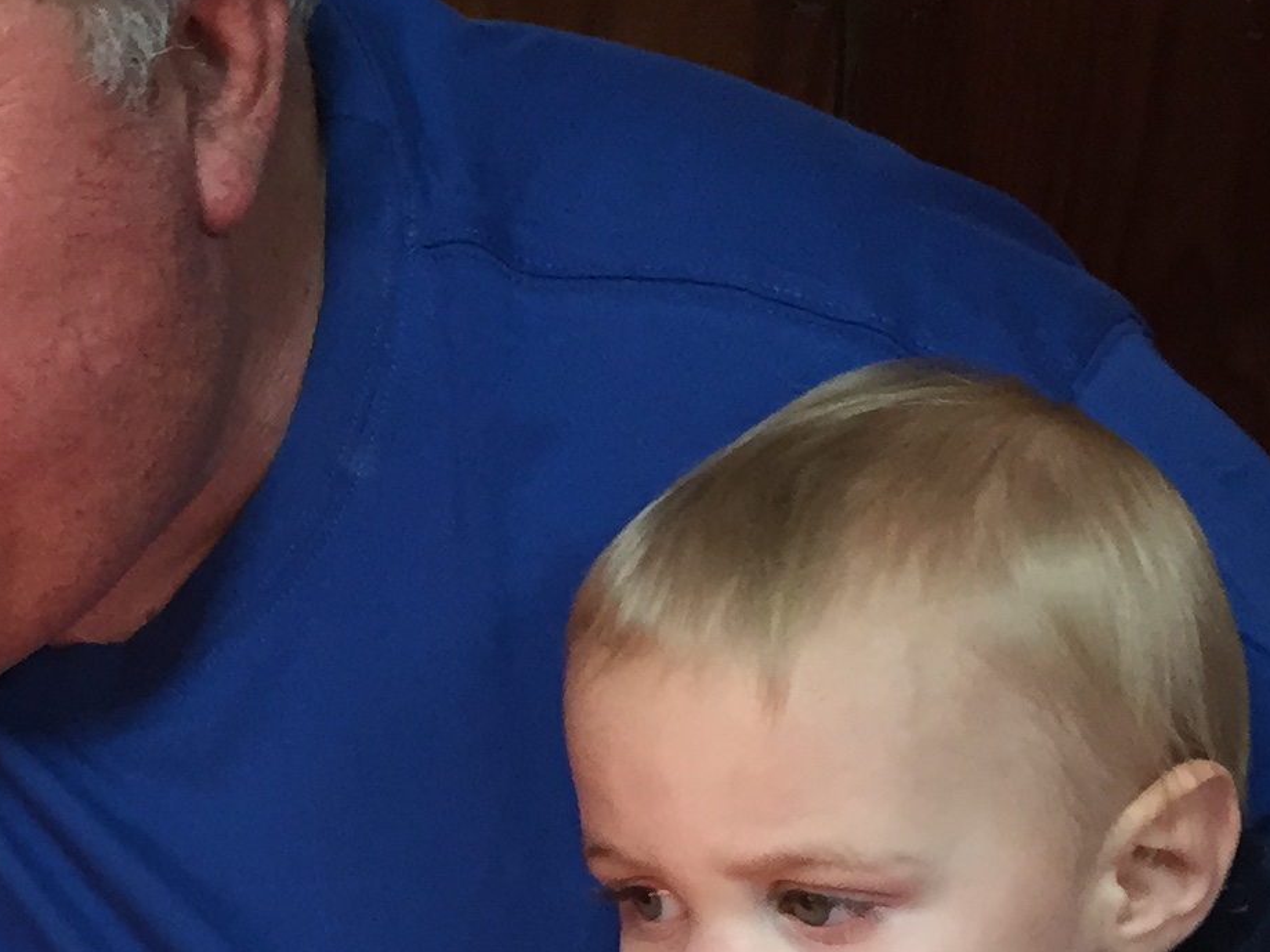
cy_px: 877
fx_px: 3778
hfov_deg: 18.5
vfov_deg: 14.2
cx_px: -29
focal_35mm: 103
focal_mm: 4.15
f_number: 2.2
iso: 80
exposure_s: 1/30
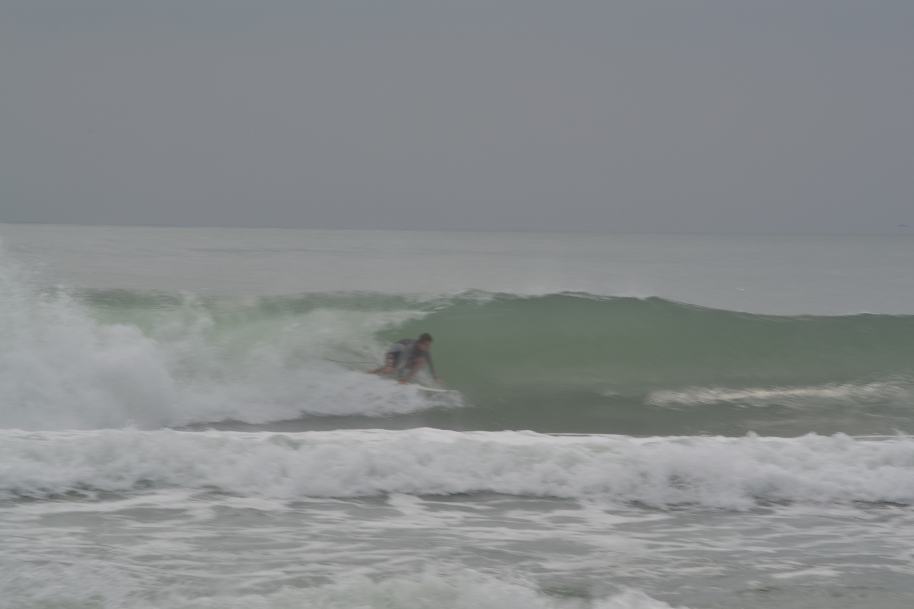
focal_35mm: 300
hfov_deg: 6.9
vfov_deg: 4.6
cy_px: 304
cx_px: 457
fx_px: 7617
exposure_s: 1/125
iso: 100
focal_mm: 200
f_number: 16
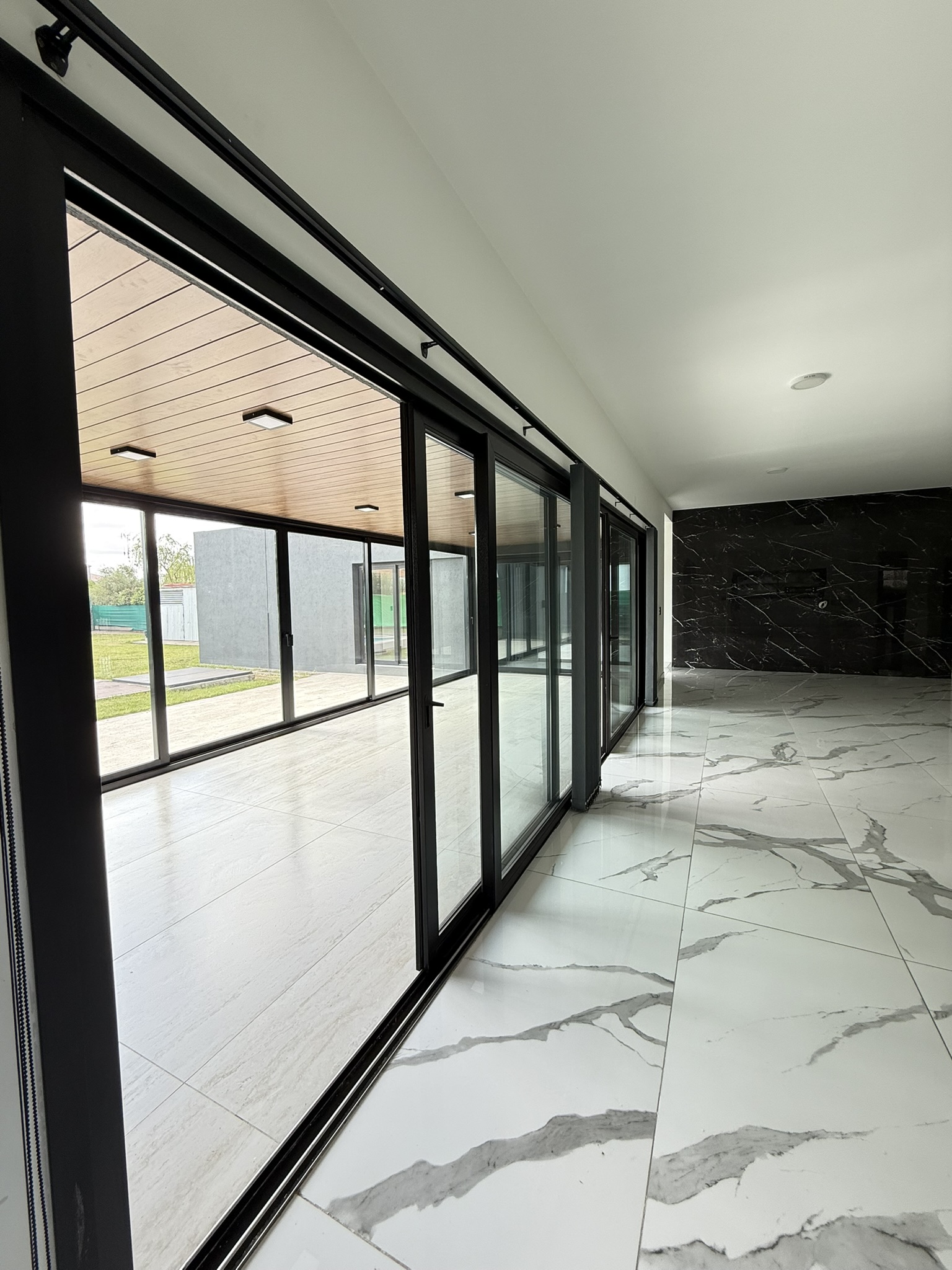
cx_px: 476
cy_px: 635
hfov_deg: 85.7
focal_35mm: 14
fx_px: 513
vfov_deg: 102.1
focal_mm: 2.22
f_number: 2.2
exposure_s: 1/99
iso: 80
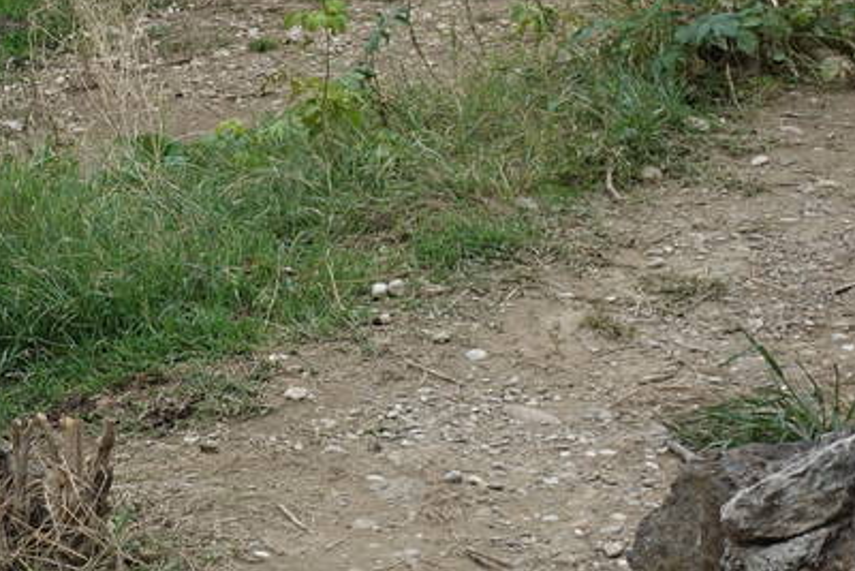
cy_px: 243
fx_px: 6652
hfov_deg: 7.2
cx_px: -605
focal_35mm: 280
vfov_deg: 4.9
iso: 125
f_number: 4
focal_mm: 25.7
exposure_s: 1/200
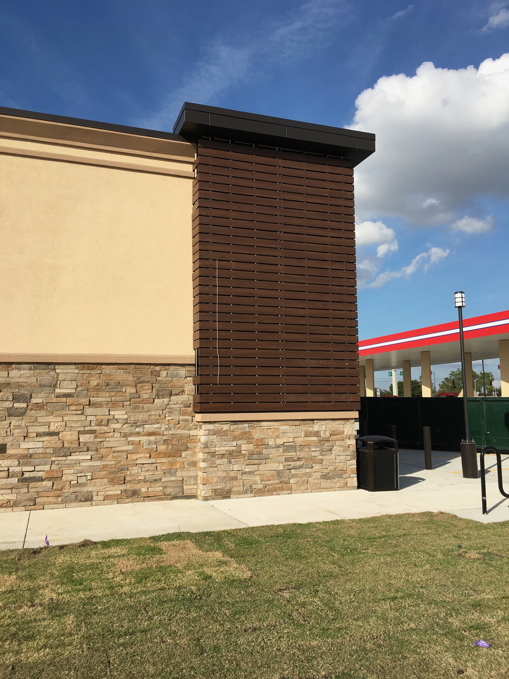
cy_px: 340
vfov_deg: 61.7
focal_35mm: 29
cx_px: 254
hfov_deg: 48.2
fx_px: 569
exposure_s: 1/2137
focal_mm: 4.15
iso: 25
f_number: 2.2
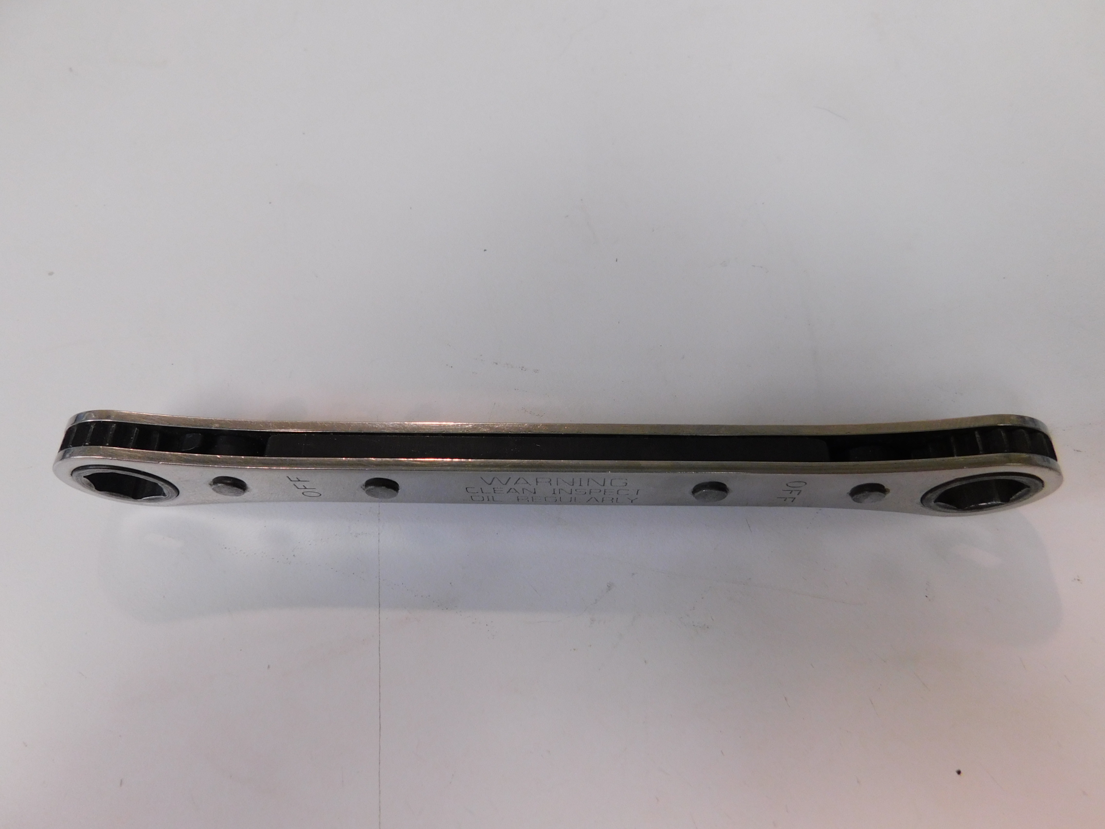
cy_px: 414
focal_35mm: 23
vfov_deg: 58.9
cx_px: 552
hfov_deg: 73.9
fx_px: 734
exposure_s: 1/30
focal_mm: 4
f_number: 3
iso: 220
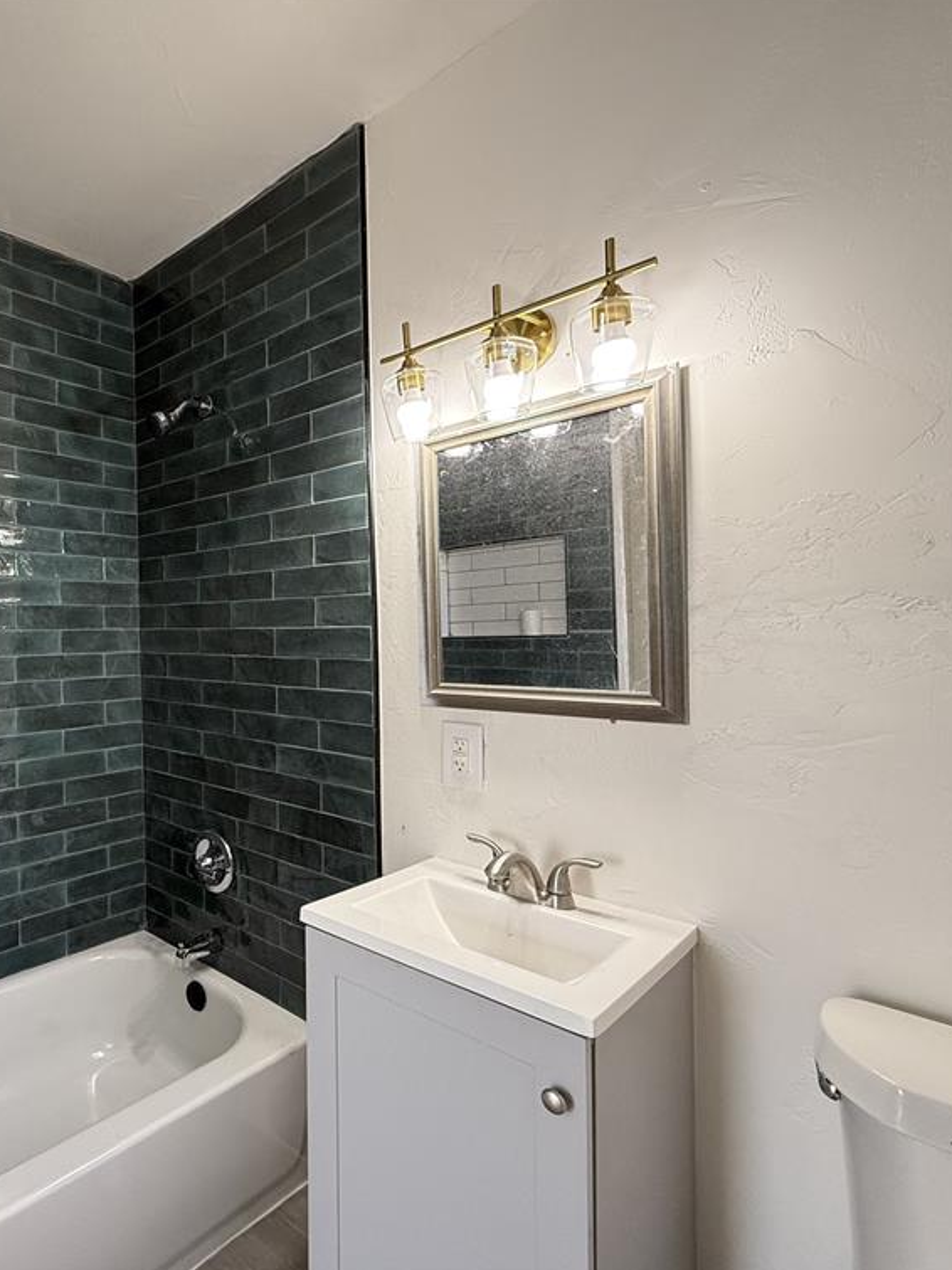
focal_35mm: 19
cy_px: 636
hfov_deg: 63.0
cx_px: 195
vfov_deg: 84.7
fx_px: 697
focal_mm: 2.22
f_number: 2.2
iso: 160
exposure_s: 1/120
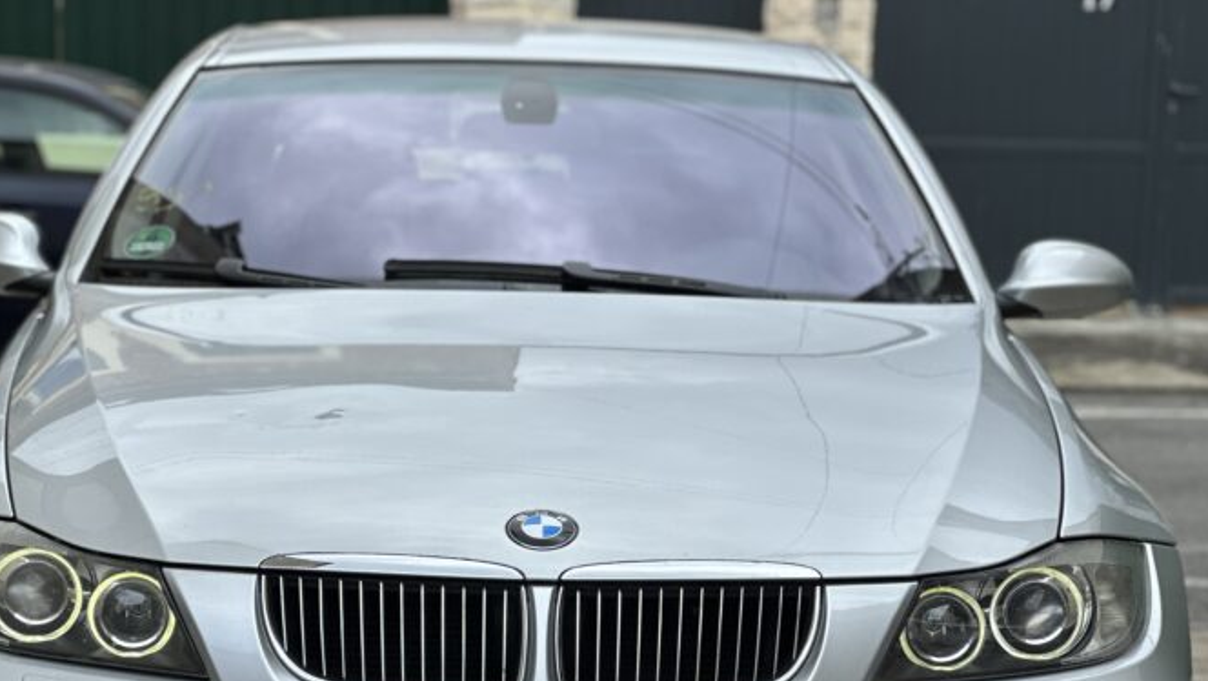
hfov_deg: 21.1
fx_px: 3236
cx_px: 548
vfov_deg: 12.0
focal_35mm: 101
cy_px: 544
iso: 25
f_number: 2.8
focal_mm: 9
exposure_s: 1/251
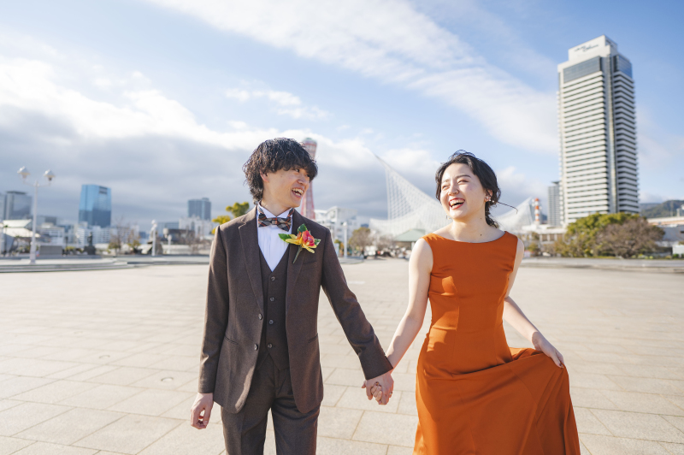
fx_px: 380
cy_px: 228
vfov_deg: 61.8
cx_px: 342
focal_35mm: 20
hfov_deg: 84.0
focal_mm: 20
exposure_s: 1/2500
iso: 100
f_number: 2
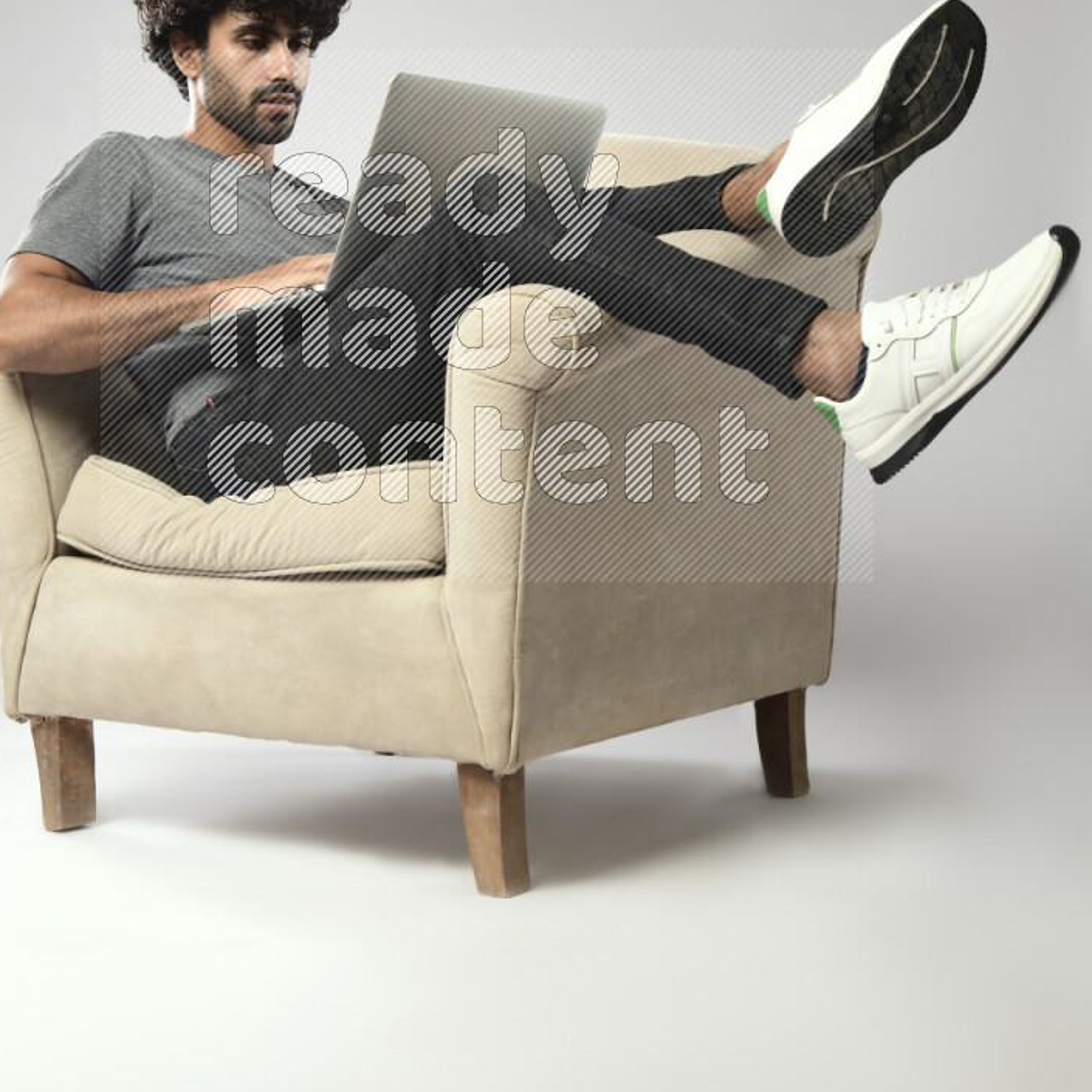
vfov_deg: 30.7
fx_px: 1963
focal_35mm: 55
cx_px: 486
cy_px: 316
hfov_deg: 31.1
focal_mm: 38
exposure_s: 1/125
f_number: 5
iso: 400
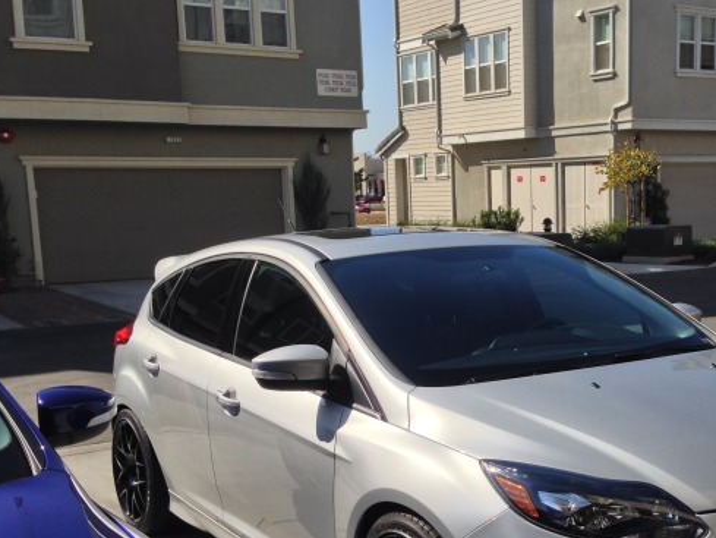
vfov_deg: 26.8
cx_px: 510
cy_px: 391
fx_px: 1117
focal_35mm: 54
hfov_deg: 35.0
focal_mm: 4.1
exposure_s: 1/2088
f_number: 2.4
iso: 50
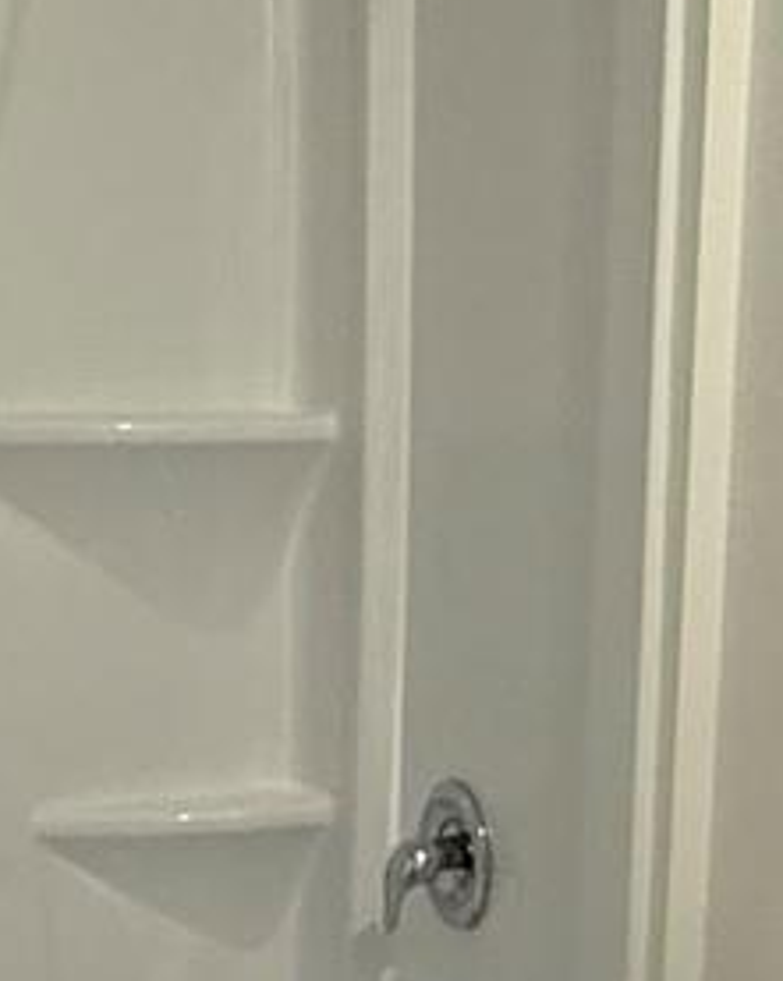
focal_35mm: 79
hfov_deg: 19.4
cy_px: 765
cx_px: 358
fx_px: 2292
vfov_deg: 23.8
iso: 250
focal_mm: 2.22
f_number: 2.2
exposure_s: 1/120
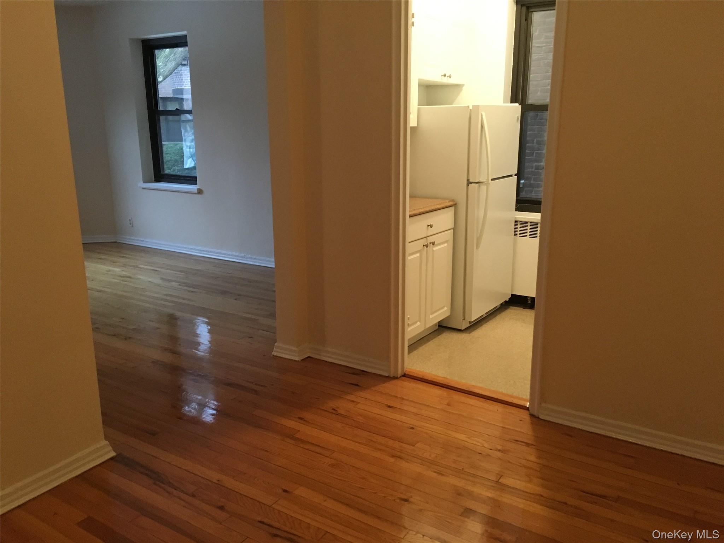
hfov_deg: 61.7
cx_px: 362
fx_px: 607
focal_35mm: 29
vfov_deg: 48.2
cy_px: 272
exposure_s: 1/30
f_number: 2.2
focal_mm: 4.15
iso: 200
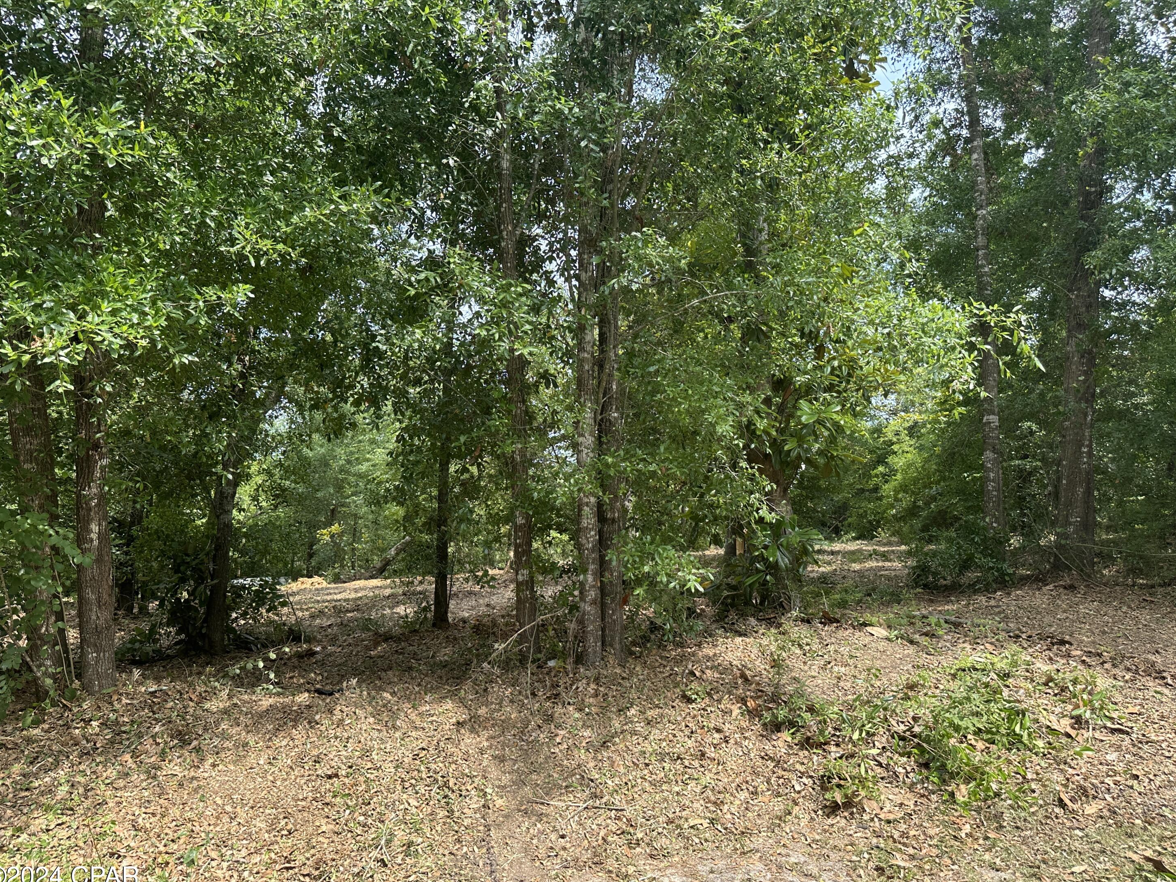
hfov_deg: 69.4
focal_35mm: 25
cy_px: 459
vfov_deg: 54.9
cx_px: 597
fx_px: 849
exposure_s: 1/903
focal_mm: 6.86
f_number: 1.78
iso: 80
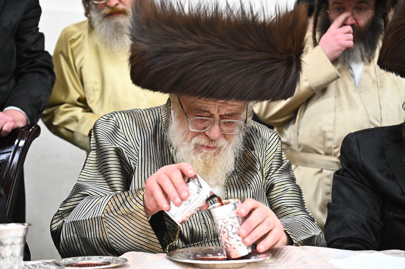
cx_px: 202
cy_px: 134
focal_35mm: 58
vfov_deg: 23.3
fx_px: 652
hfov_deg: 34.5
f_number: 4
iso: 2500
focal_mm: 58
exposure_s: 1/200
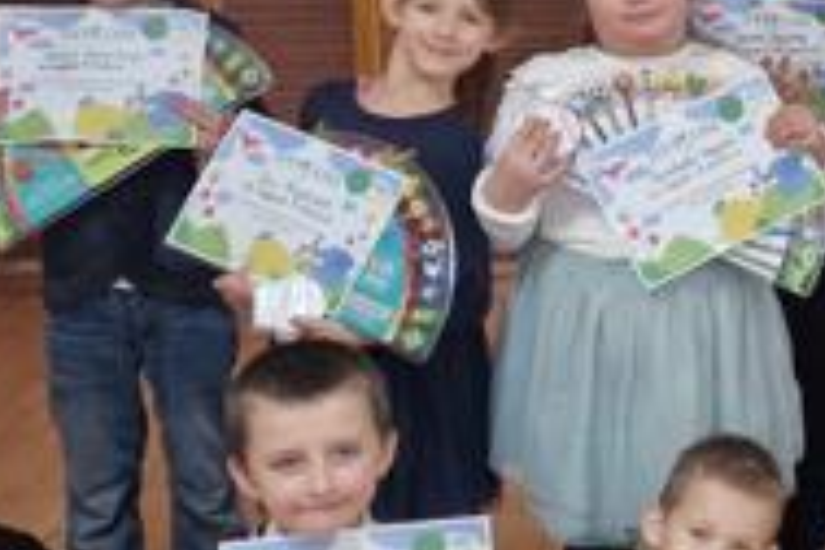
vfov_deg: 13.5
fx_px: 2314
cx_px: 1196
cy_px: 153
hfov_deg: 18.2
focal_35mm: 101
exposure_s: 1/100
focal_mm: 5.4
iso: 640
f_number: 1.8
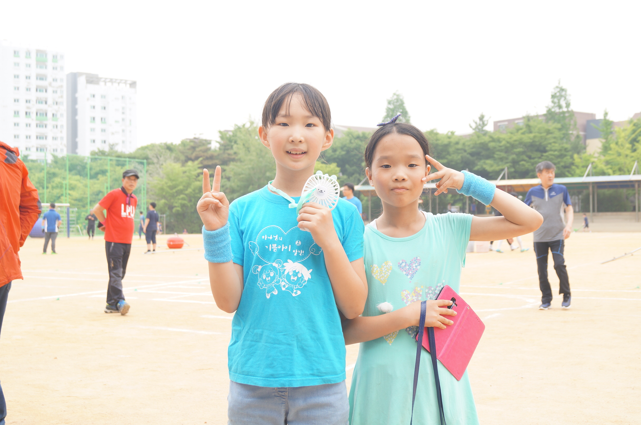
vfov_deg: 29.8
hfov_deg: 43.7
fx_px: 800
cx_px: 320
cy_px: 212
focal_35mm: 45
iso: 100
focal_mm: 30
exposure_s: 1/80
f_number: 5.6
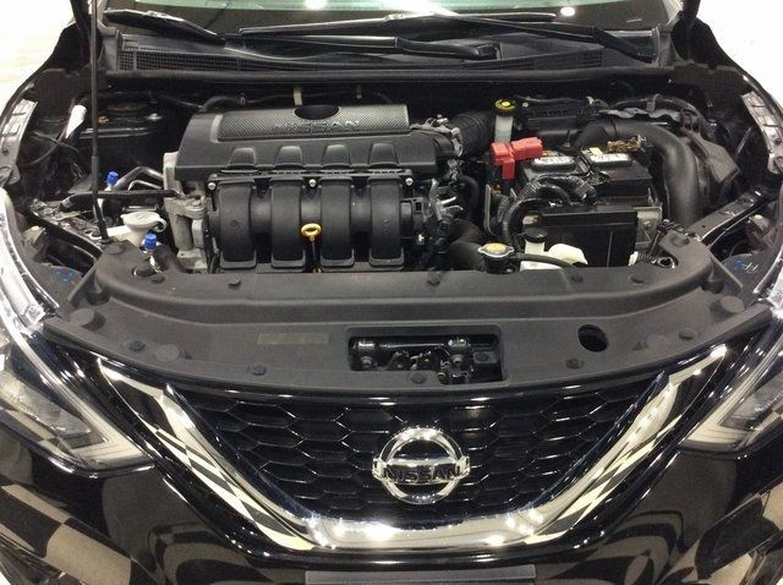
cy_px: 292
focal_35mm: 32
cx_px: 392
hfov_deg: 56.9
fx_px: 723
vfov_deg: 44.1
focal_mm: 3.3
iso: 200
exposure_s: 1/24
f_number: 2.4
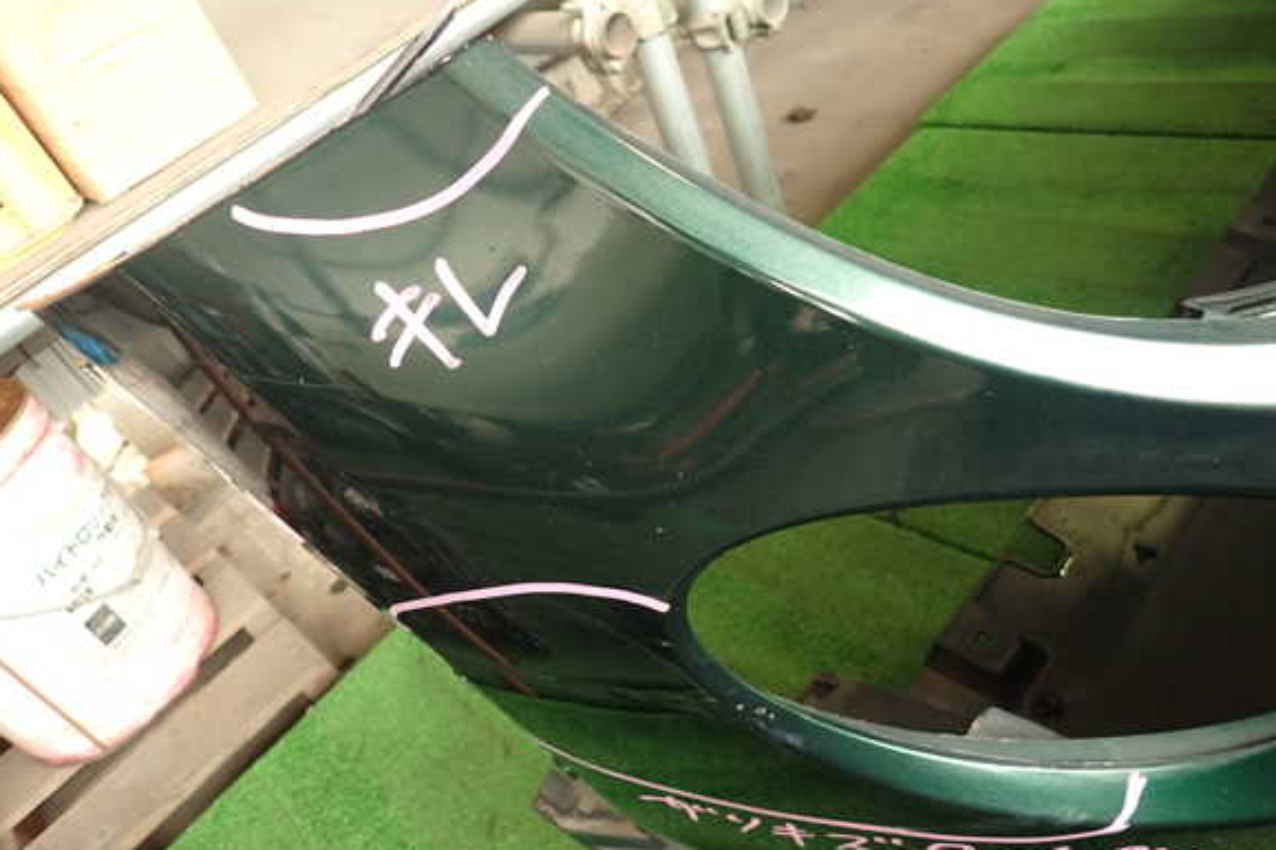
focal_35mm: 27
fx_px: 957
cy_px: 439
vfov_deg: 47.9
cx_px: 618
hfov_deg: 67.4
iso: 200
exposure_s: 1/50
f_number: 2
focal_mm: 4.5
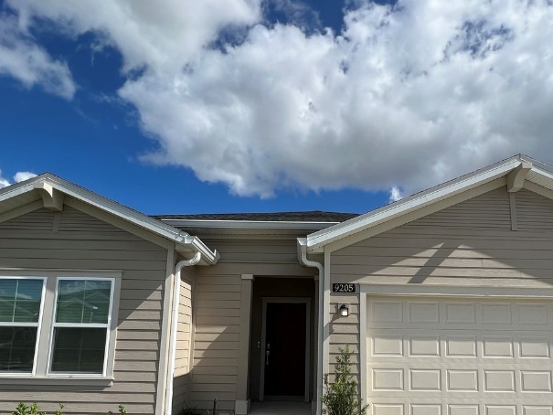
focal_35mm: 22
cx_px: 315
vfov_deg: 59.1
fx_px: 352
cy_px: 291
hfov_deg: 76.0
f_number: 1.8
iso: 32
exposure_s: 1/2370
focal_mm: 1.57
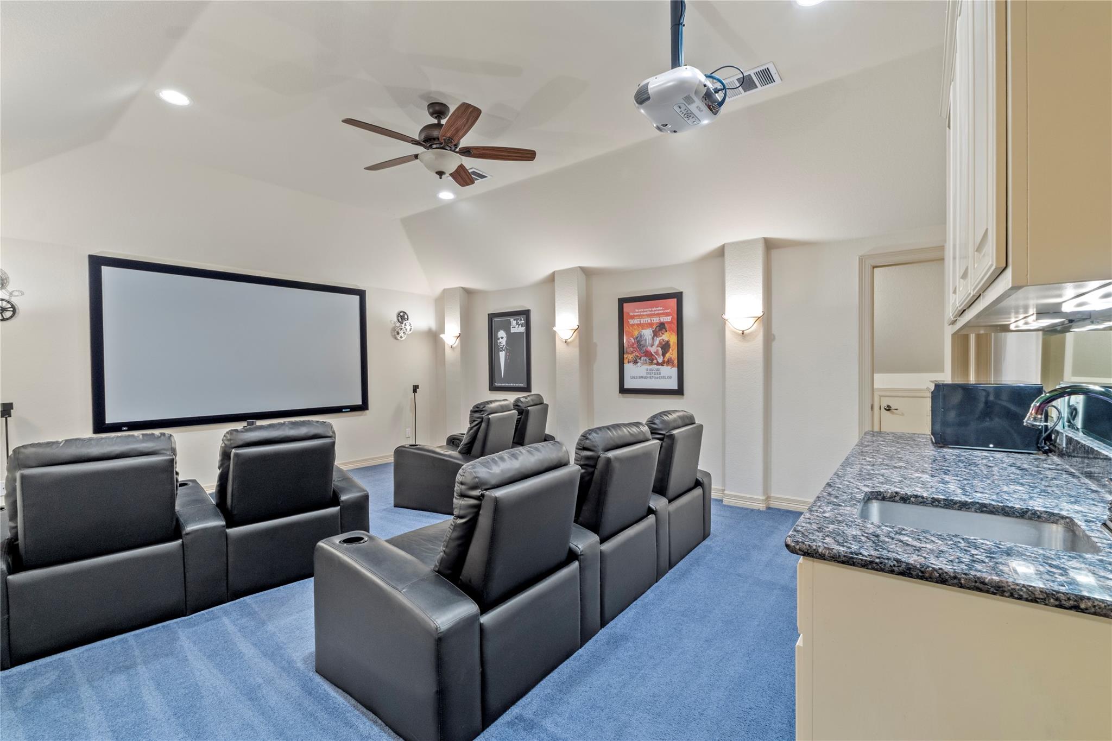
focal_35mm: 15
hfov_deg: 100.4
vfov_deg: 77.3
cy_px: 370
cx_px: 556
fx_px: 463
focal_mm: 10
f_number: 11
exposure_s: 10
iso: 250
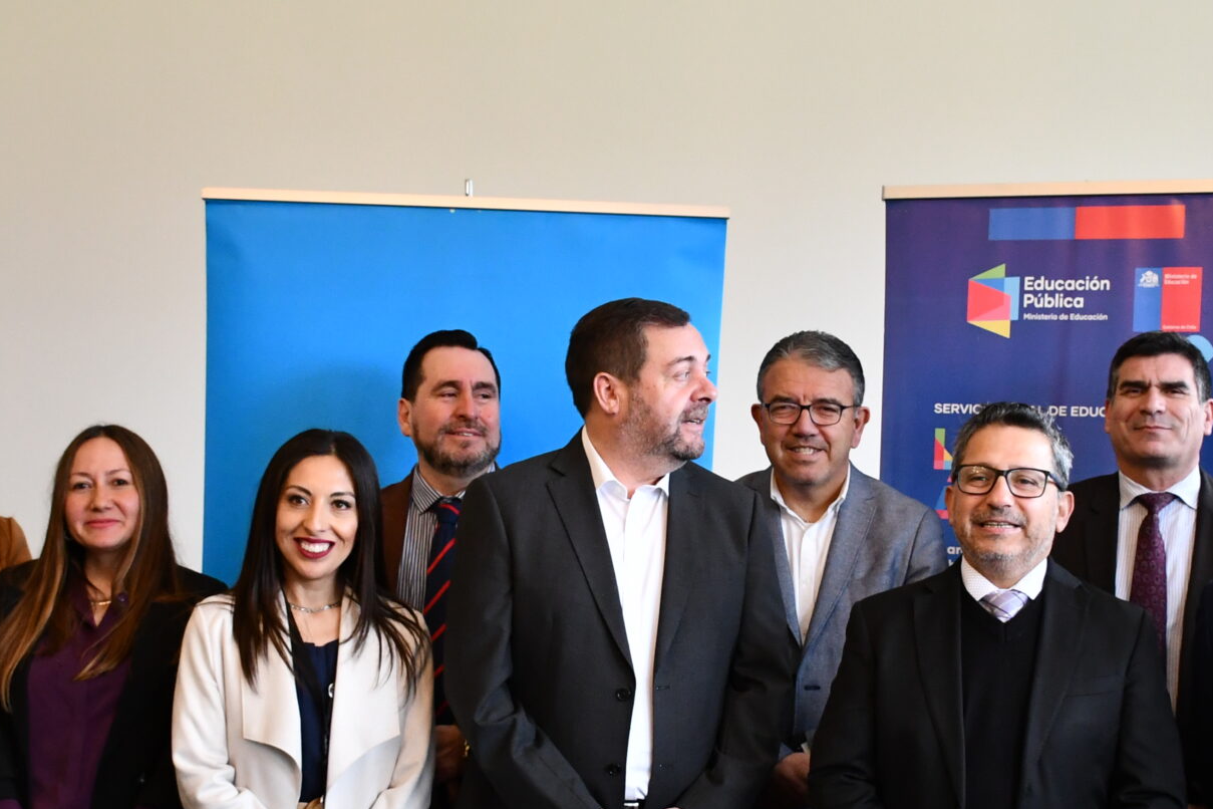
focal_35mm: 72
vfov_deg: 18.9
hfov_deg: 28.1
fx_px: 2426
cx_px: 674
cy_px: 495
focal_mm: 23
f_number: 3.8
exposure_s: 1/125
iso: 1600
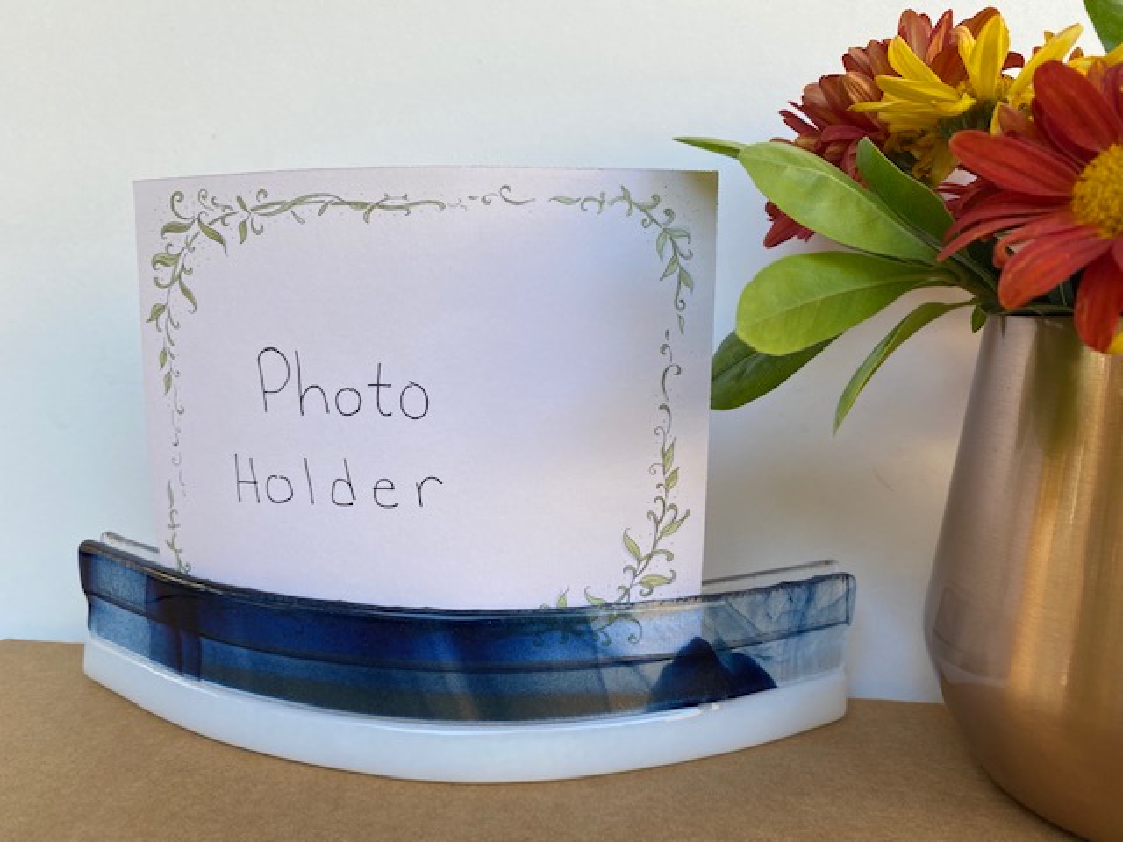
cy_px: 421
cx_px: 562
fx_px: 843
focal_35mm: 26
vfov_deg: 53.1
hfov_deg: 67.3
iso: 32
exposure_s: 1/122
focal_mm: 4.25
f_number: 1.8
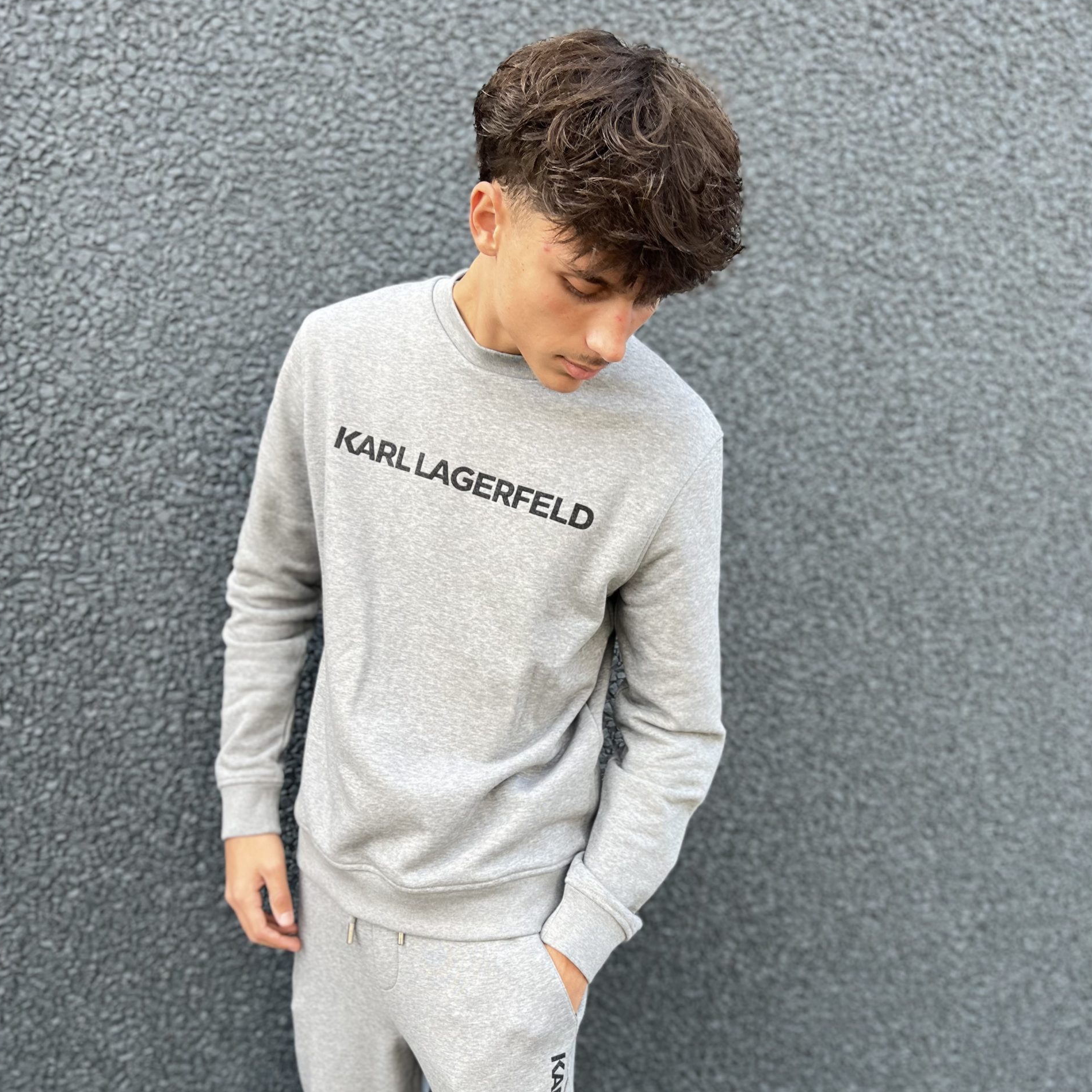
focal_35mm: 31
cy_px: 665
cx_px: 546
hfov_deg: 52.5
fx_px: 1106
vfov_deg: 52.1
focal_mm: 5.7
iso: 40
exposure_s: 1/250
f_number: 1.5
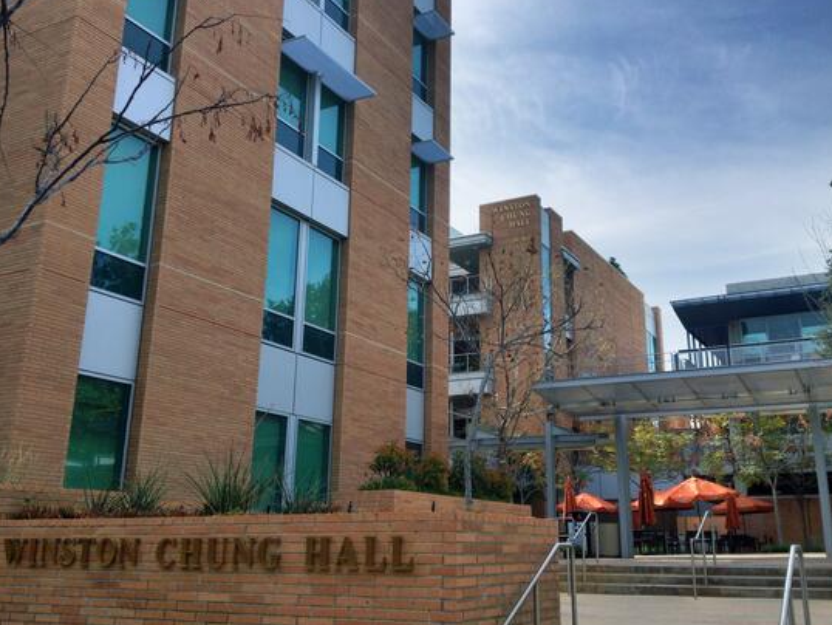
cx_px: 450
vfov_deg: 36.8
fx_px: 938
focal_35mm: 39
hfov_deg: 47.8
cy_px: 280
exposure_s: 1/5025
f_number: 2.4
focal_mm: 4.28
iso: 50
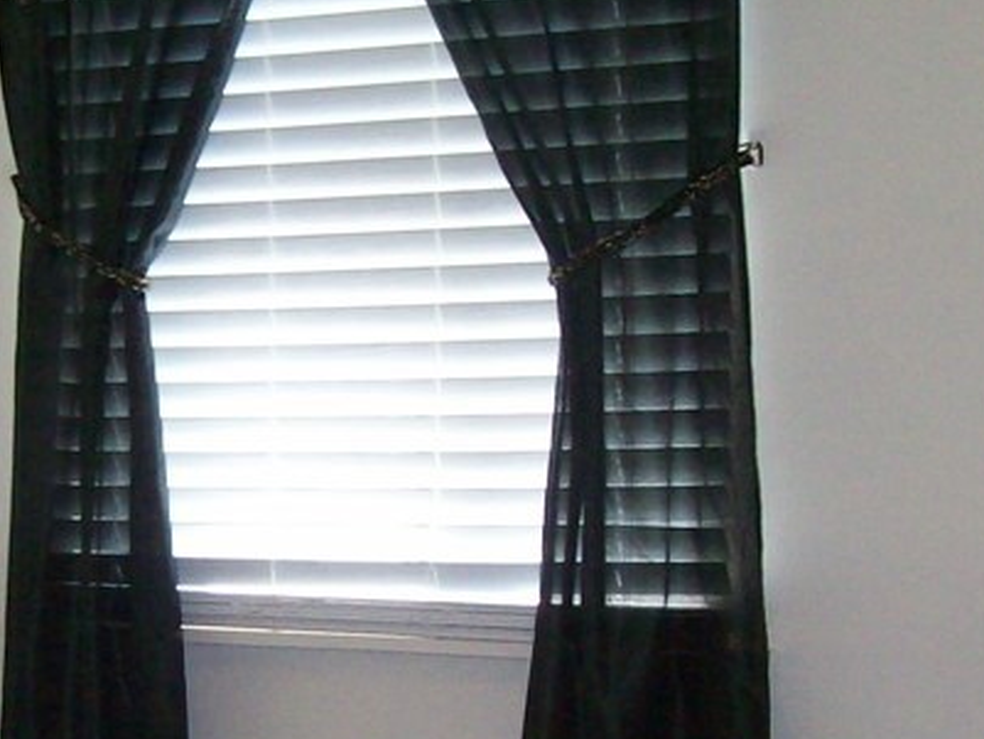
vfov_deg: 15.9
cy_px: 611
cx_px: 233
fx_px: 2616
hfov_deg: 21.1
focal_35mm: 92
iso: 200
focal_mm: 6
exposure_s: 1/64
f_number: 2.7
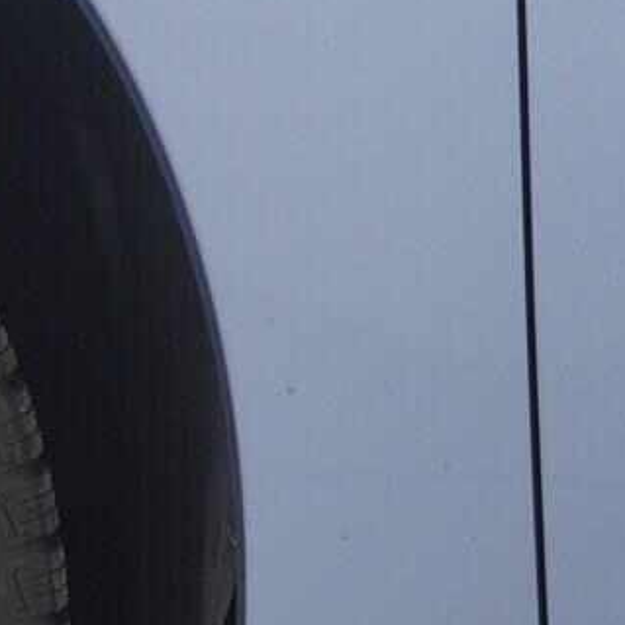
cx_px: -745
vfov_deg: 12.5
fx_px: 2819
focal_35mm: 138
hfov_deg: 11.1
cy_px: 659
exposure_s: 1/80
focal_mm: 24
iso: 320
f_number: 6.3
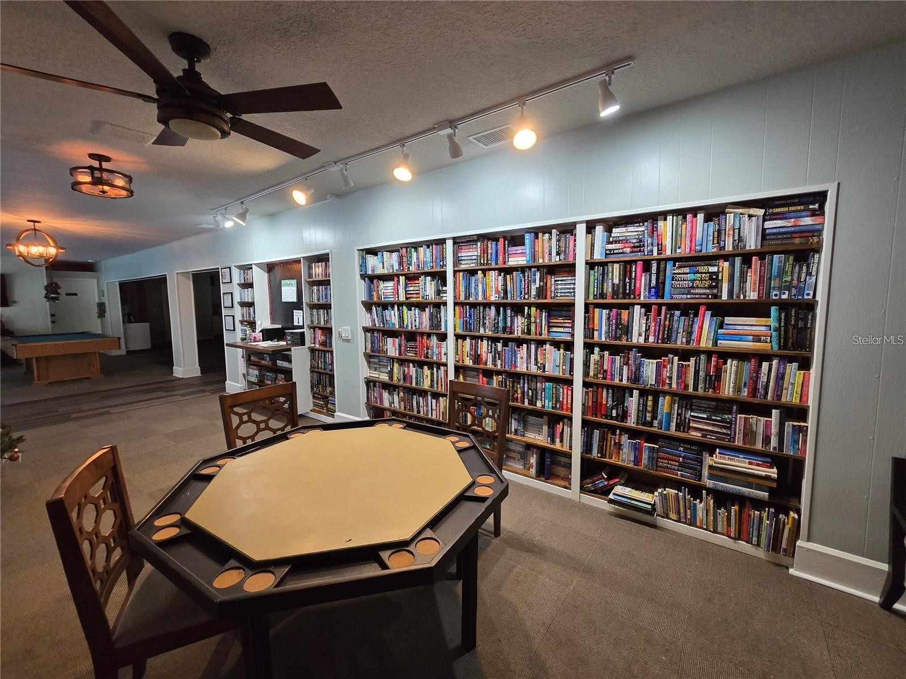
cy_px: 340
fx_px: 340
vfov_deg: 89.9
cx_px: 453
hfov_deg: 106.2
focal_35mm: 13
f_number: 2.2
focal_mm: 2.2
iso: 400
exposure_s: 1/60
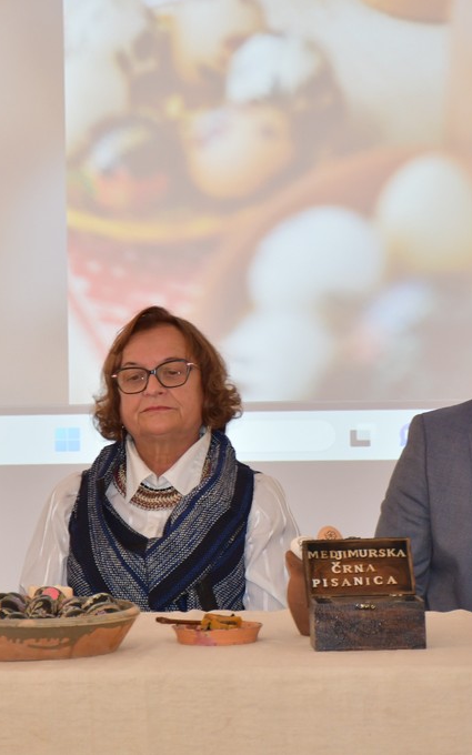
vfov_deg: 12.2
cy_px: 377
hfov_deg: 7.6
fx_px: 3540
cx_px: 202
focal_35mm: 172
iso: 1100
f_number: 5
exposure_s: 1/60
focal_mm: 75
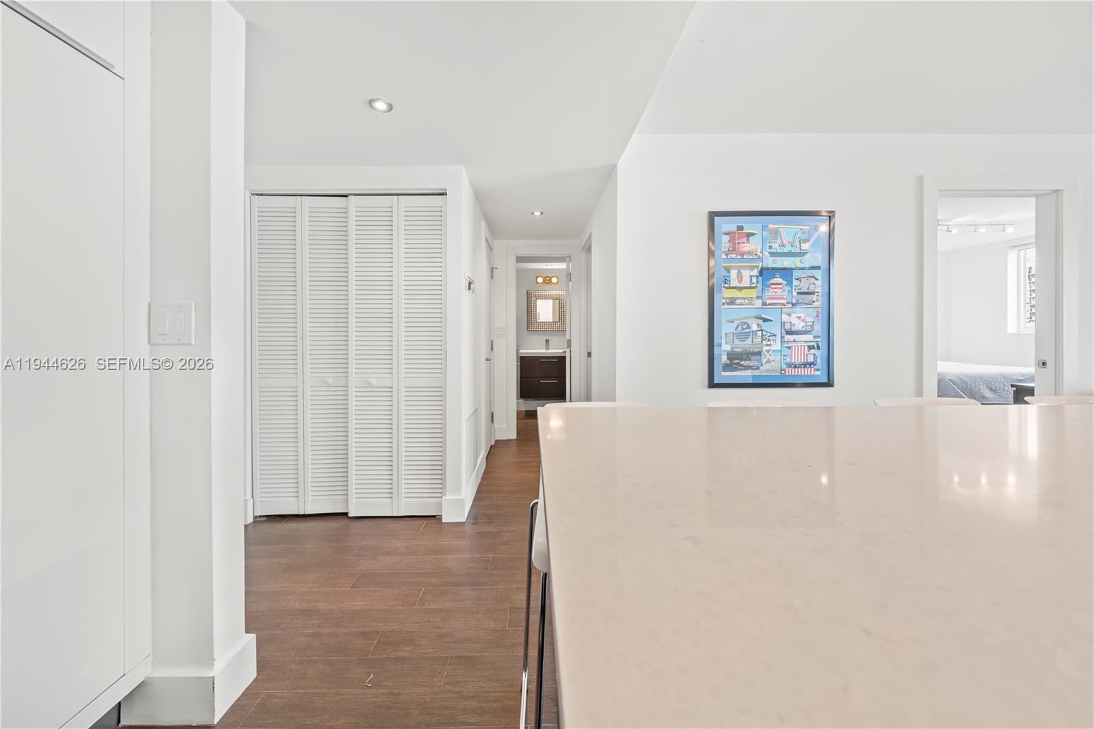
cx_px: 547
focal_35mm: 12
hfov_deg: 112.6
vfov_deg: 90.0
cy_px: 364
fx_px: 365
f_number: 7.1
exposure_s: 1/4
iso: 320
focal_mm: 12
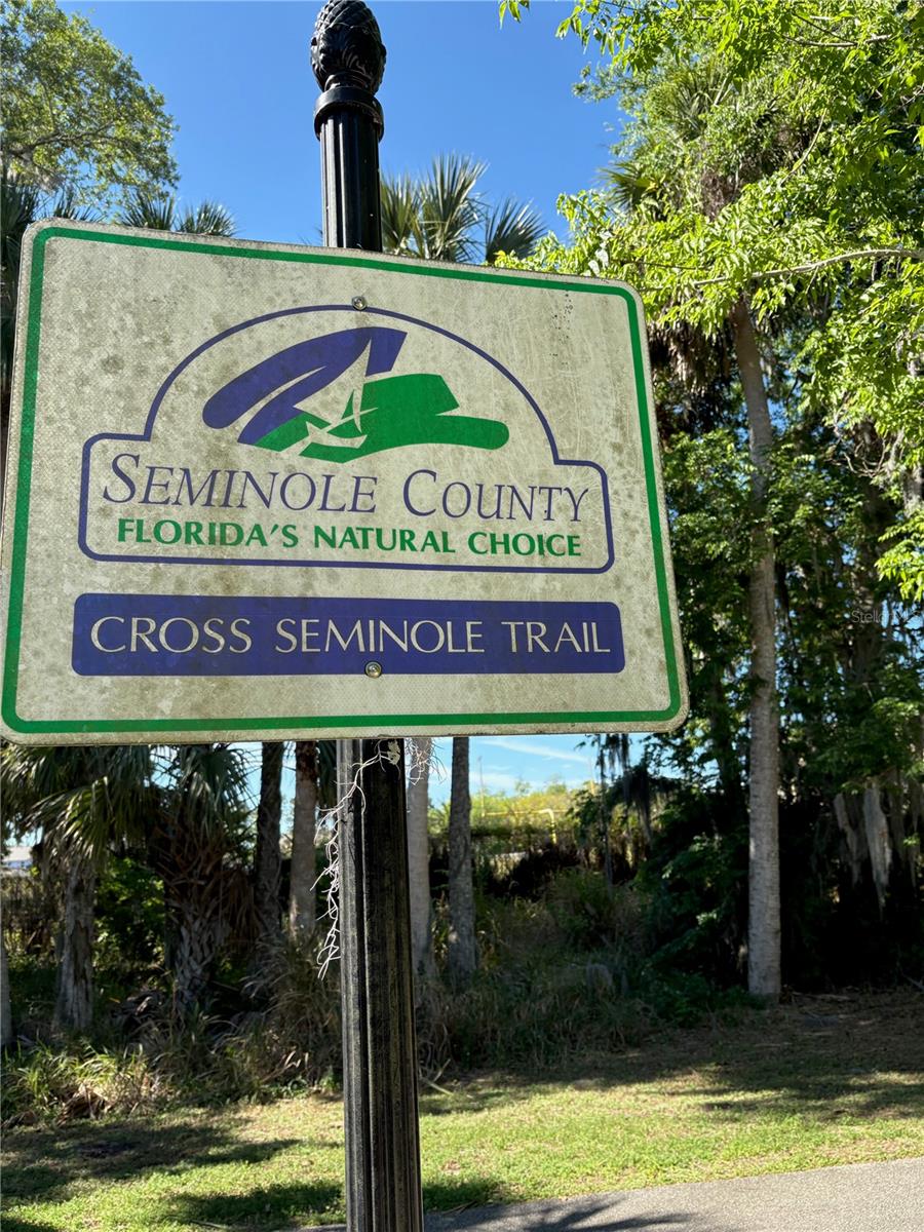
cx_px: 462
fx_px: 925
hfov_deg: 53.1
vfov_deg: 67.3
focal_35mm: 26
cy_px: 616
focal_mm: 5.96
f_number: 1.6
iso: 50
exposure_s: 1/1175
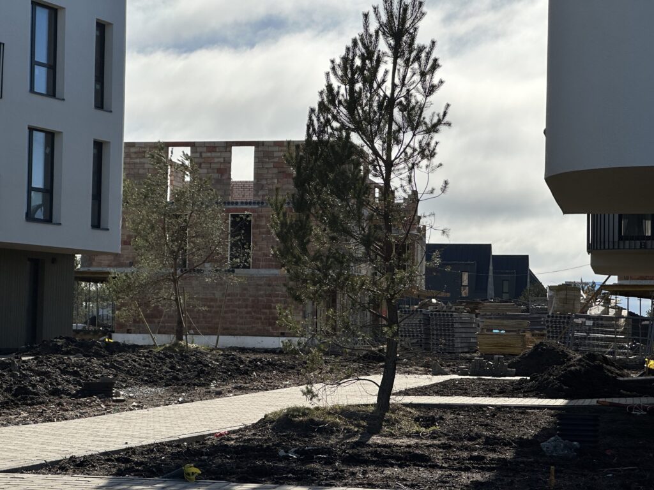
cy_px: 245
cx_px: 327
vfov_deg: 19.1
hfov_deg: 25.3
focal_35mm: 77
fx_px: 1455
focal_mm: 9
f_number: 2.8
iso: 32
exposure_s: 1/2732
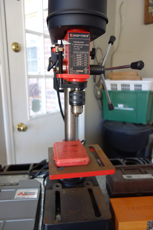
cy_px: 115
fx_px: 178
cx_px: 76
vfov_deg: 65.5
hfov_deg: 46.4
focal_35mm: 28
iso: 125
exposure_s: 1/30
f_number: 1.8
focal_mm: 10.4
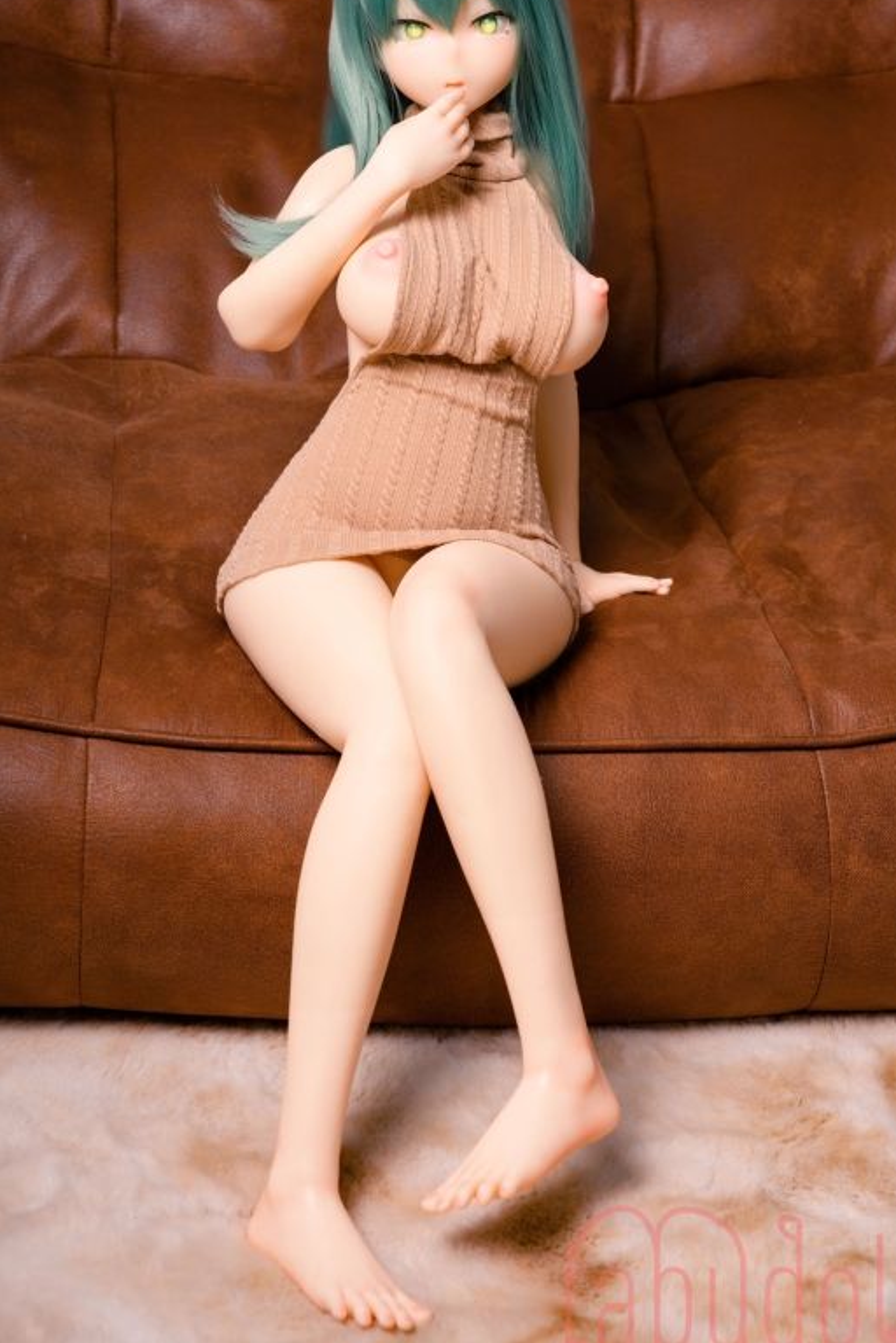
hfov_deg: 18.2
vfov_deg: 27.0
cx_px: 411
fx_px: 2800
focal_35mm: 75
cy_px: 593
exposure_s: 1/200
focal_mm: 64
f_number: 5.6
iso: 100
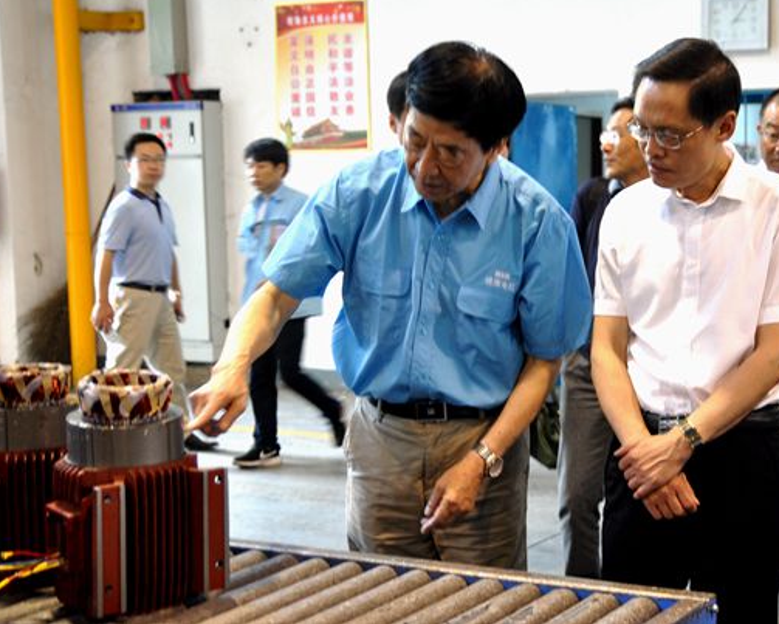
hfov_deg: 41.1
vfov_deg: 33.5
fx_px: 1038
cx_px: 438
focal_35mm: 45
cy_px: 307
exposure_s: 1/30
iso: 640
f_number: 2.8
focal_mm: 26
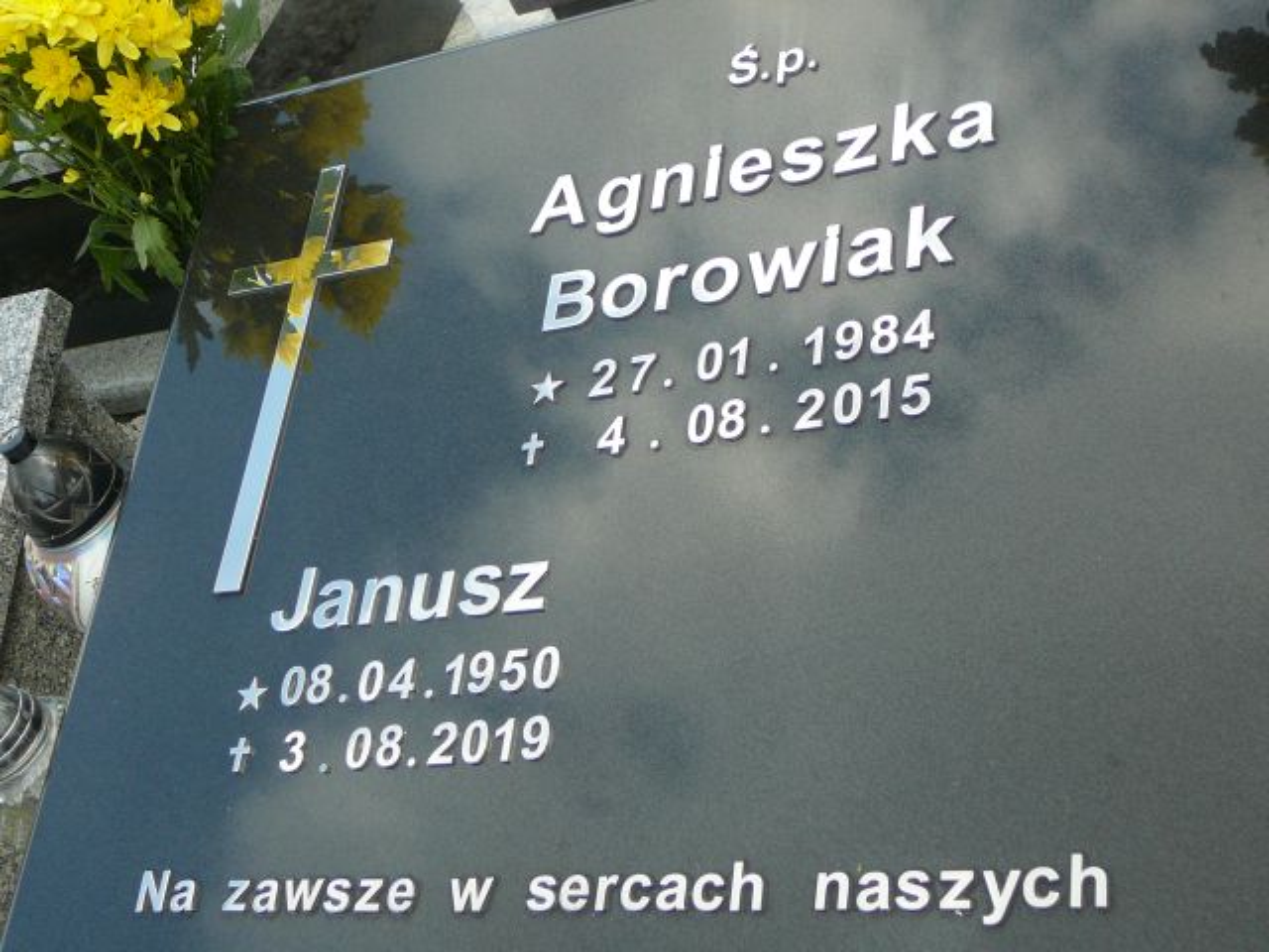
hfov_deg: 36.8
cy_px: 476
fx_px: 1906
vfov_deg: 28.0
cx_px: 634
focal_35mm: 52
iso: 80
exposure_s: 1/200
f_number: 3.4
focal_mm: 7.8
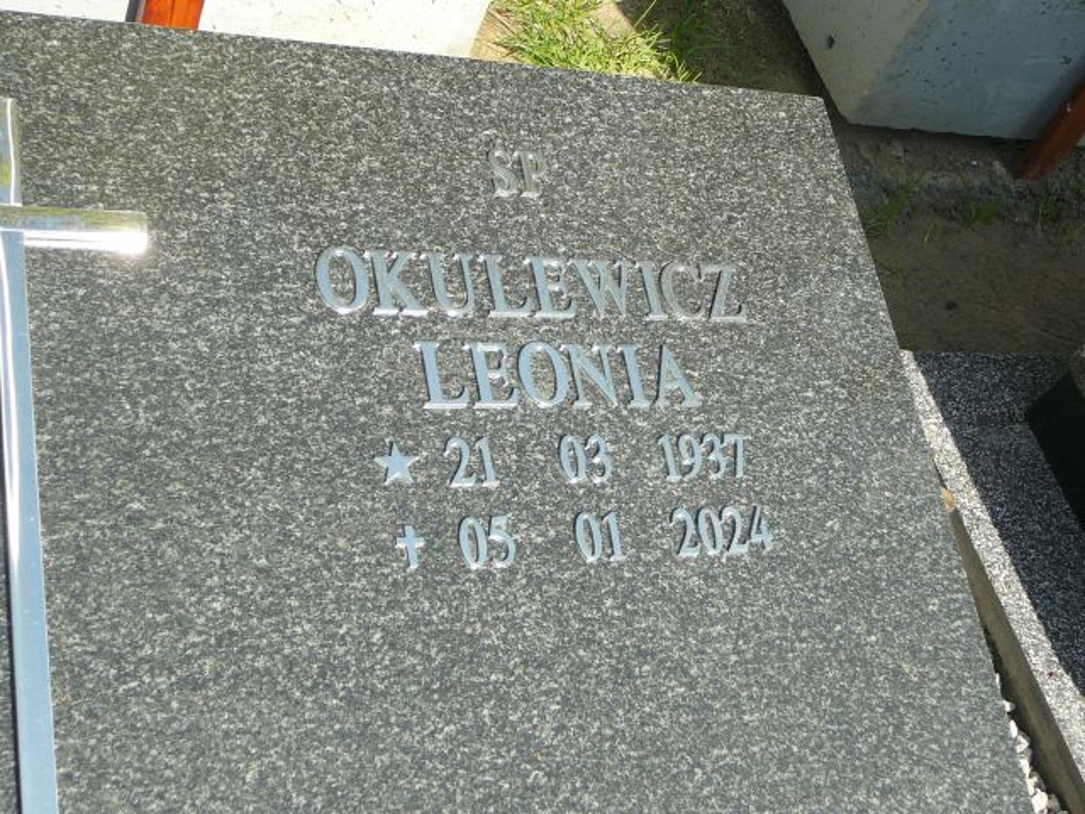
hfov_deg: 40.4
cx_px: 542
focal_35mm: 47
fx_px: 1473
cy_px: 407
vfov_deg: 30.9
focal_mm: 7
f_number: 3.3
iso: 80
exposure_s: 1/400
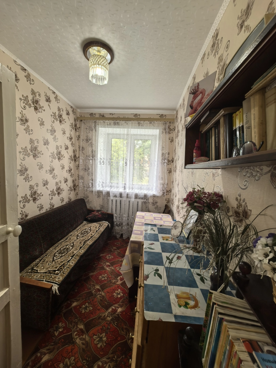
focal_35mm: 13
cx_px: 138
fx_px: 138
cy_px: 184
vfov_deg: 106.2
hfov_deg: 89.9
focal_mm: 1.95
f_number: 2.2
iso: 160
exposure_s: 1/50
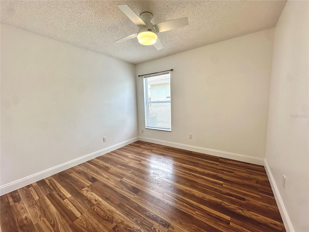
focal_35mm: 14
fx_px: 125
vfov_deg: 85.7
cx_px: 154
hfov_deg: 102.1
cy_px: 116
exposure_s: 1/120
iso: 50
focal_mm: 2.22
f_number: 2.2
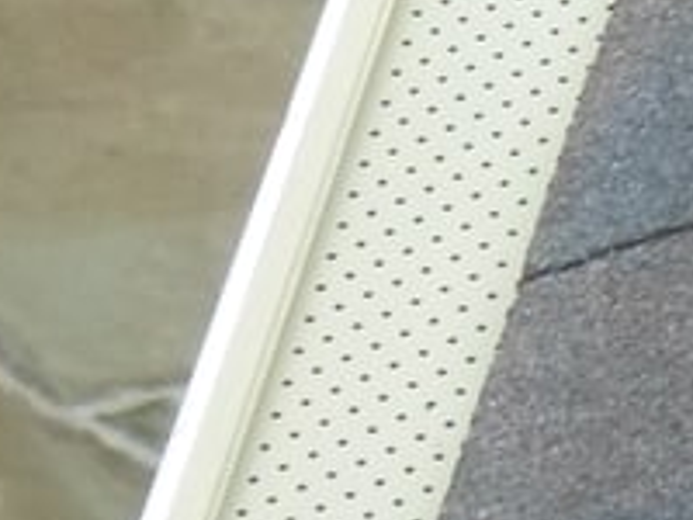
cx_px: 1260
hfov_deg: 2.7
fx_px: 14714
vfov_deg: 2.0
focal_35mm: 735
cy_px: -1050
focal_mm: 19.8
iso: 80
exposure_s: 1/125
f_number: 5.7
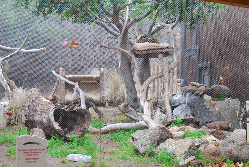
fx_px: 519
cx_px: 124
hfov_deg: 27.0
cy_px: 84
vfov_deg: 18.2
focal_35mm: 75
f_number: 2.8
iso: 100
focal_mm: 50
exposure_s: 1/30
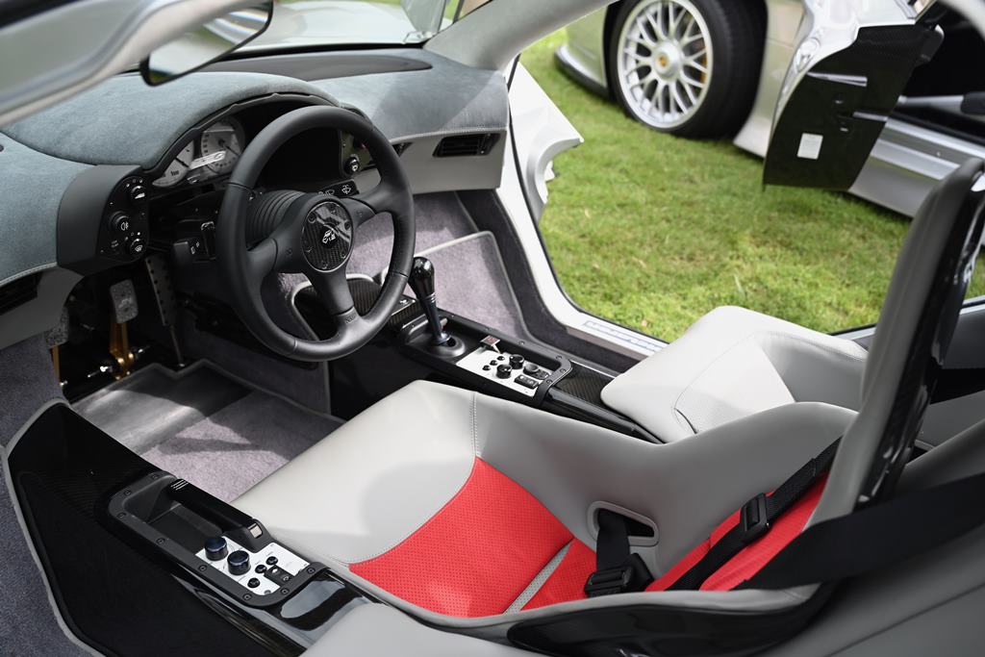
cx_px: 492
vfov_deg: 40.0
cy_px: 328
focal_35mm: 33
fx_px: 903
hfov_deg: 57.2
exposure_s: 1/500
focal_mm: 33
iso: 250
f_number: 4
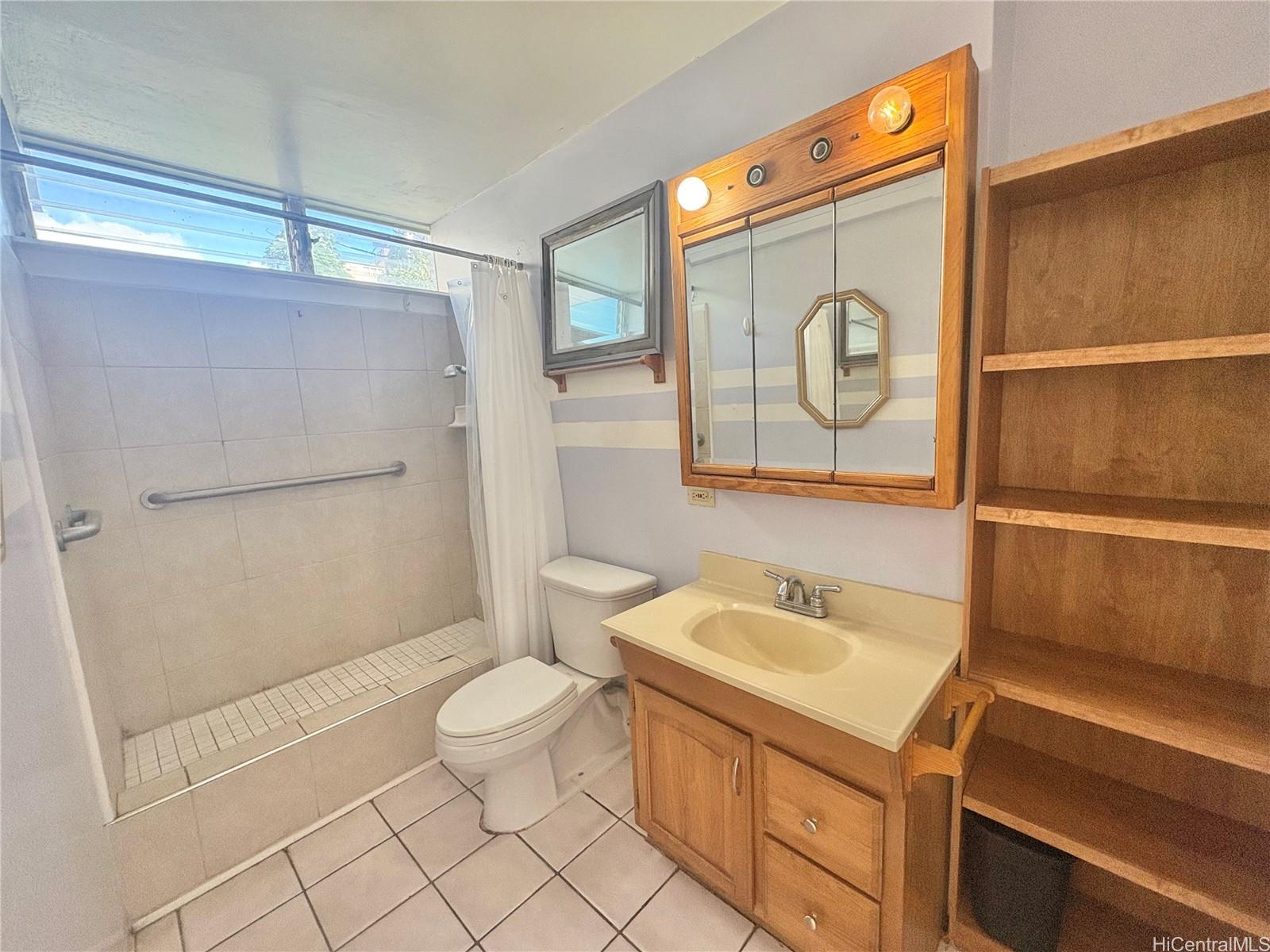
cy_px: 476
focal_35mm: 14
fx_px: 514
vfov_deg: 85.7
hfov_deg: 102.1
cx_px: 635
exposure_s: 1/99
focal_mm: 2.22
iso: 250
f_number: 2.2
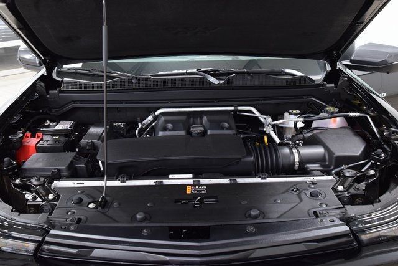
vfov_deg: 36.9
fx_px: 398
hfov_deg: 53.1
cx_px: 199
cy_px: 133
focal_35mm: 36
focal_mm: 24
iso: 1600
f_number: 6.3
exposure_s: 1/15
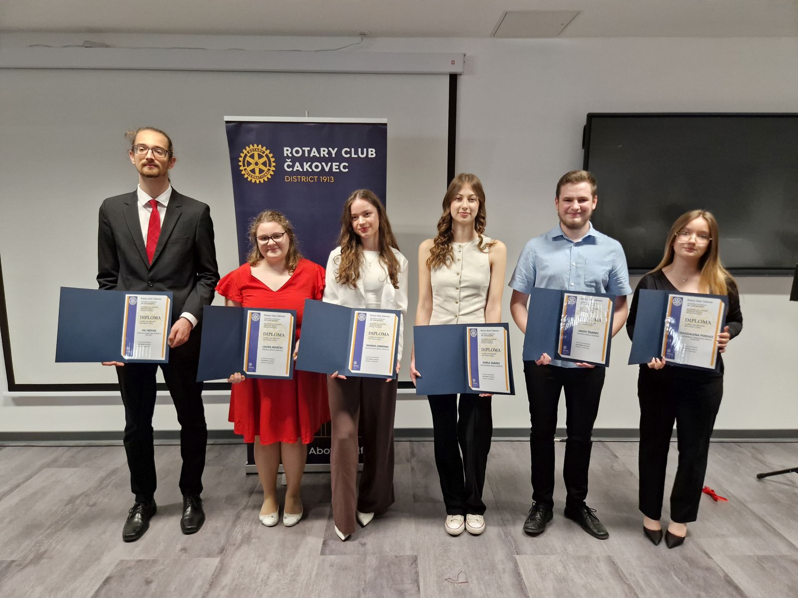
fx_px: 530
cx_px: 399
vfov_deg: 58.9
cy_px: 299
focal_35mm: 23
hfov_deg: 73.9
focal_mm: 5.4
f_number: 1.8
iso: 320
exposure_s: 1/100
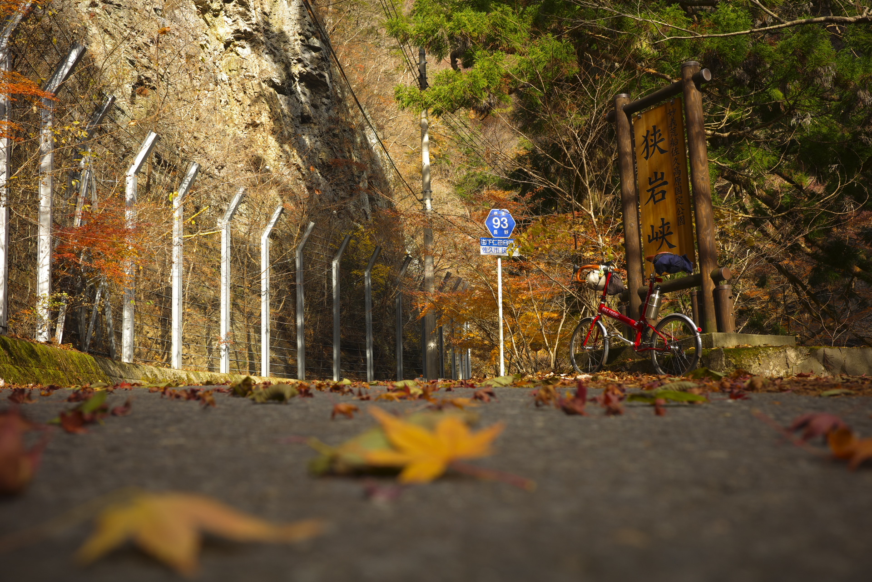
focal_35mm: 40
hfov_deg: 48.5
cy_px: 291
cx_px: 436
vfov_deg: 33.4
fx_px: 969
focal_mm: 26
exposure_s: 1/40
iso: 100
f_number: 7.1
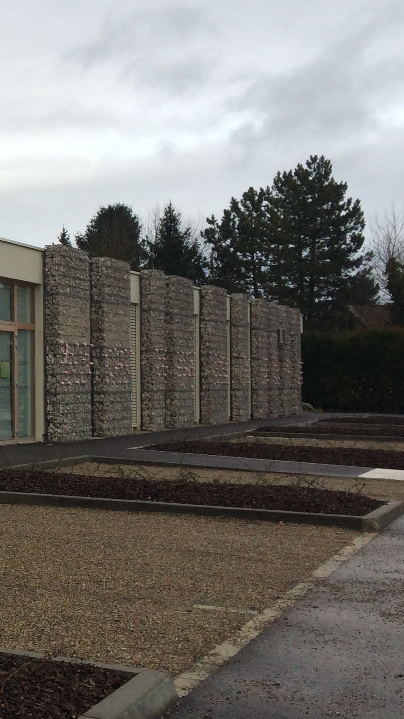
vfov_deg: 31.9
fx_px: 1257
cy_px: 360
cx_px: -287
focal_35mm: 66
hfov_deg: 15.9
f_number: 2.2
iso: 32
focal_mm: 4.12
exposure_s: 1/631
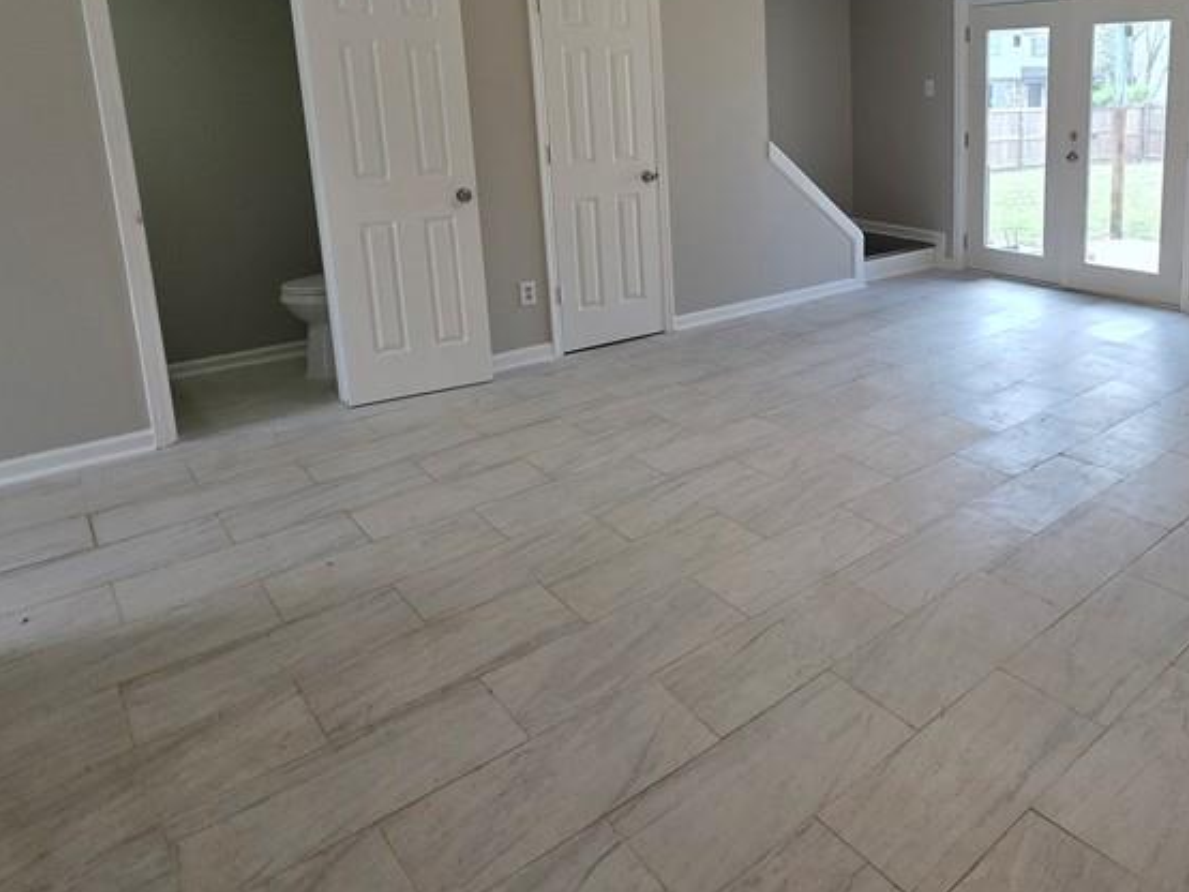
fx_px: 824
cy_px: 244
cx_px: 887
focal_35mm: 24
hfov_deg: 67.2
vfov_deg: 54.6
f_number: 1.9
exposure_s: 1/120
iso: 80
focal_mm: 2.2
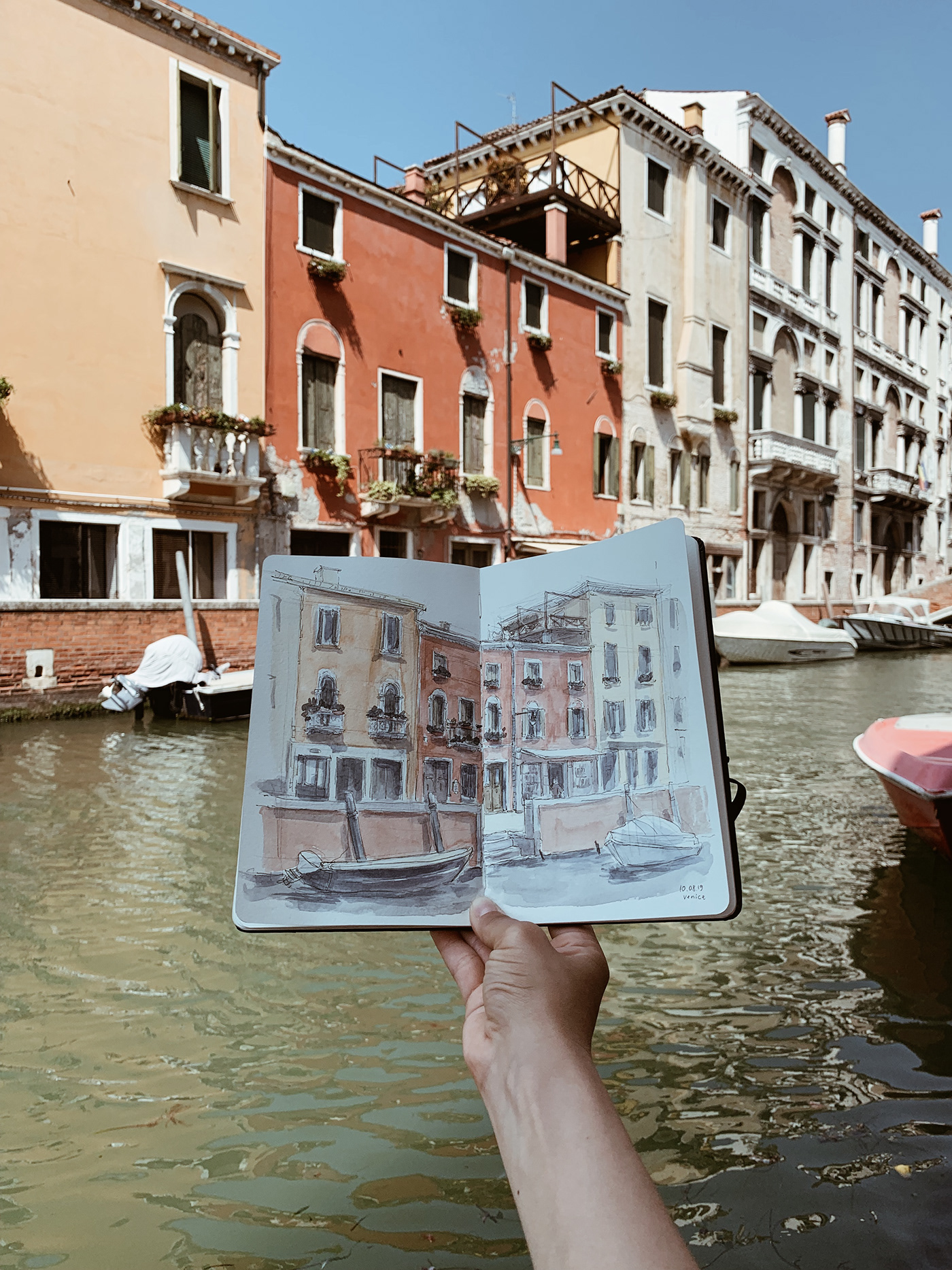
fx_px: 954
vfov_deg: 67.3
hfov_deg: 53.1
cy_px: 635
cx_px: 476
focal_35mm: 26
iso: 25
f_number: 1.8
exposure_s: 1/1812
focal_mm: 4.25
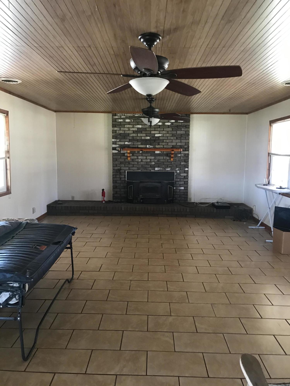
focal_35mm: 28
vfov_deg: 63.4
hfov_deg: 49.7
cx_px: 145
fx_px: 313
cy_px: 193
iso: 100
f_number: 1.8
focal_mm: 3.99
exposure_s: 1/12
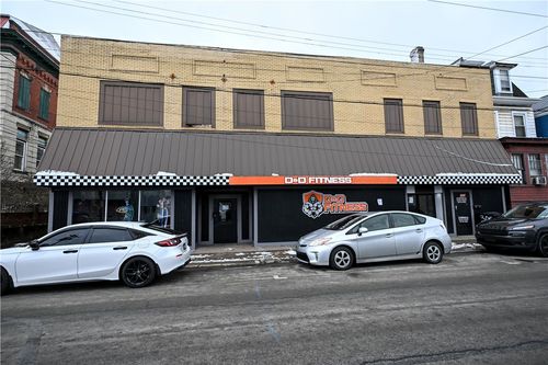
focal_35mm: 18
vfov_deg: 67.3
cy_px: 182
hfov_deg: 90.0
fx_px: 274
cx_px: 274
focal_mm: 12
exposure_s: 1/250
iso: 200
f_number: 5.6
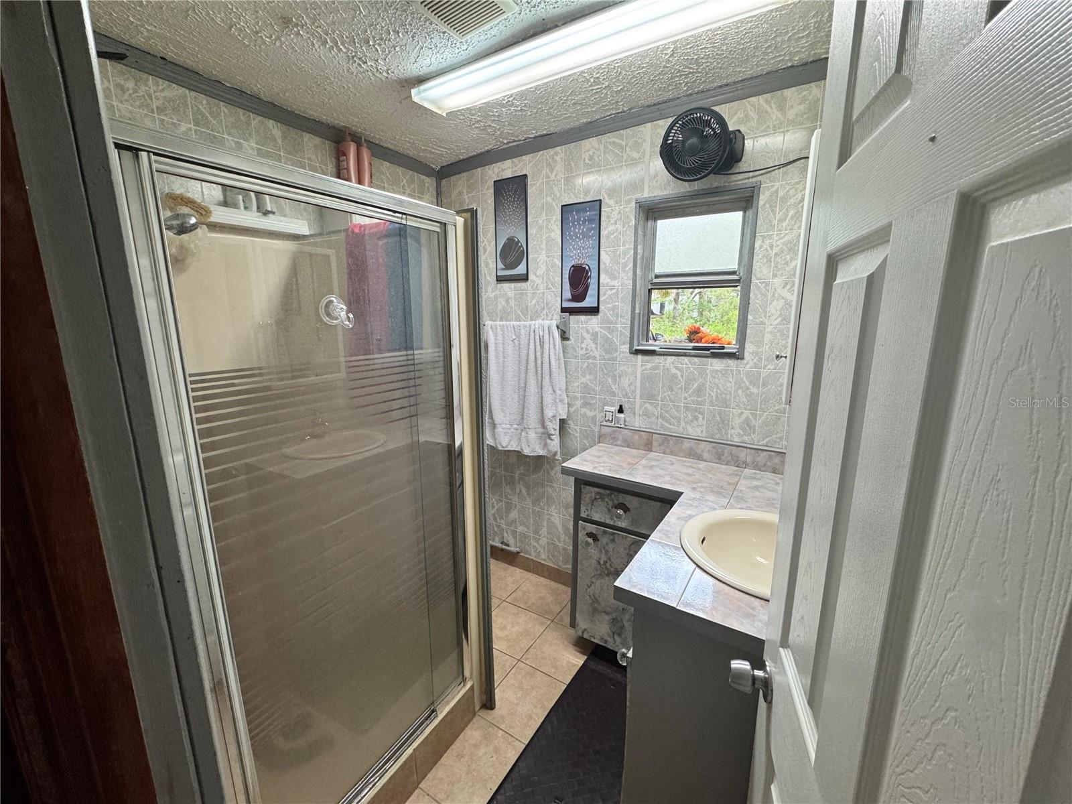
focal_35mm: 14
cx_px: 536
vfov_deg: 85.7
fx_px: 434
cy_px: 402
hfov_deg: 102.1
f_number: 2.2
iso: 320
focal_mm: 2.22
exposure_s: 1/120
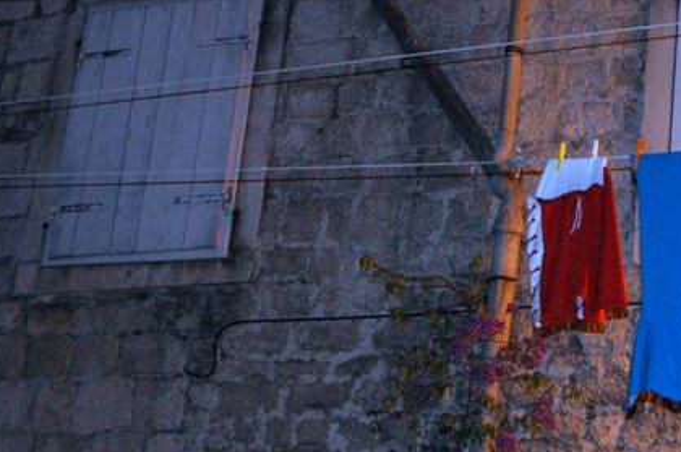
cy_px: 144
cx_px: 637
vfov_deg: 13.6
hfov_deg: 20.0
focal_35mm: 100
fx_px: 1889
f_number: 4.8
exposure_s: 1/25
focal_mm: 35
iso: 800
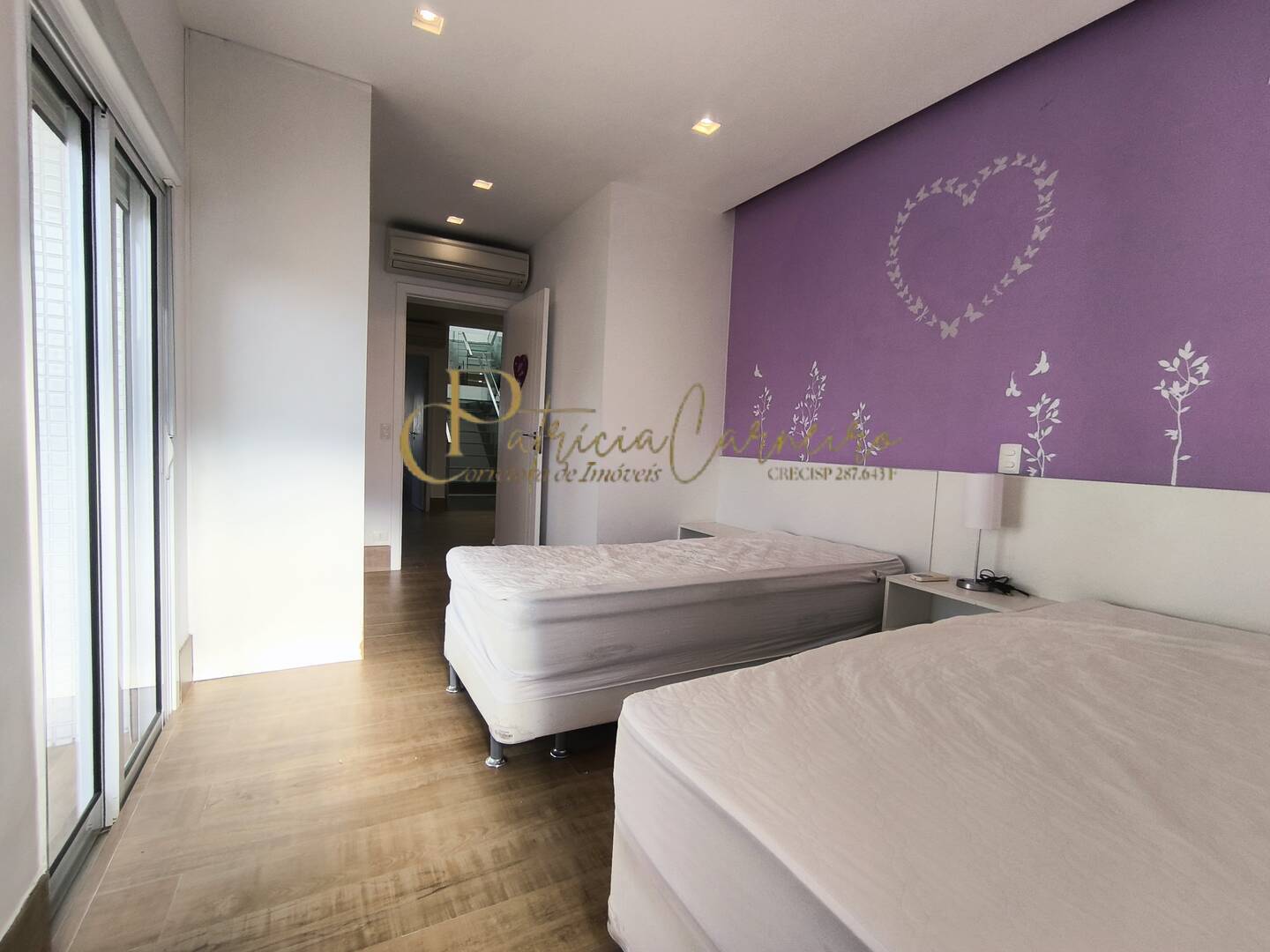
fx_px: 587
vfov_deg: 78.1
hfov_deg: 94.5
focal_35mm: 16
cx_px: 635
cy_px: 476
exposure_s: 1/201
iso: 50
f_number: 2.2
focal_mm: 1.65
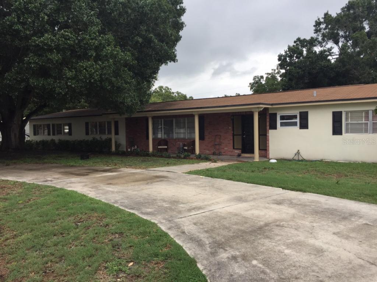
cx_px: 188
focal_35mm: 29
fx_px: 316
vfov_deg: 48.2
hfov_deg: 61.7
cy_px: 141
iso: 32
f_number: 2.2
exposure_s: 1/824
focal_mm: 4.15
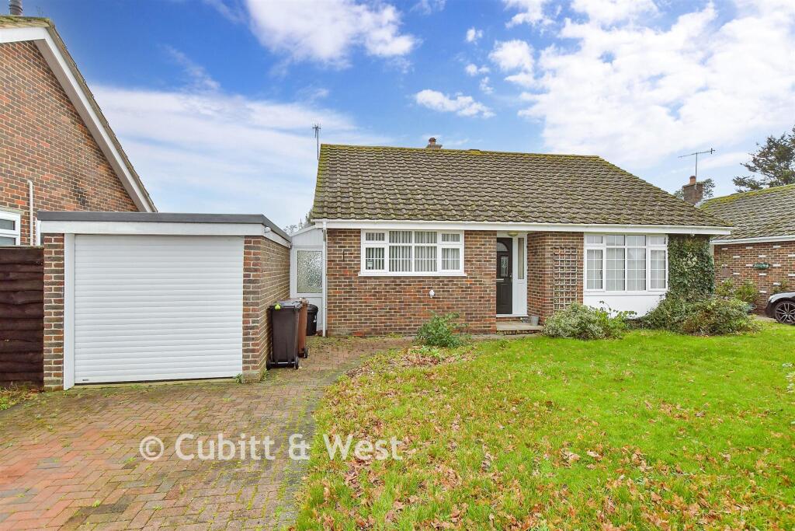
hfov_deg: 90.0
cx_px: 398
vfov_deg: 67.4
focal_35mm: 18
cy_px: 266
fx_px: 398
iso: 500
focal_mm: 12
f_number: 7.1
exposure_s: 1/160
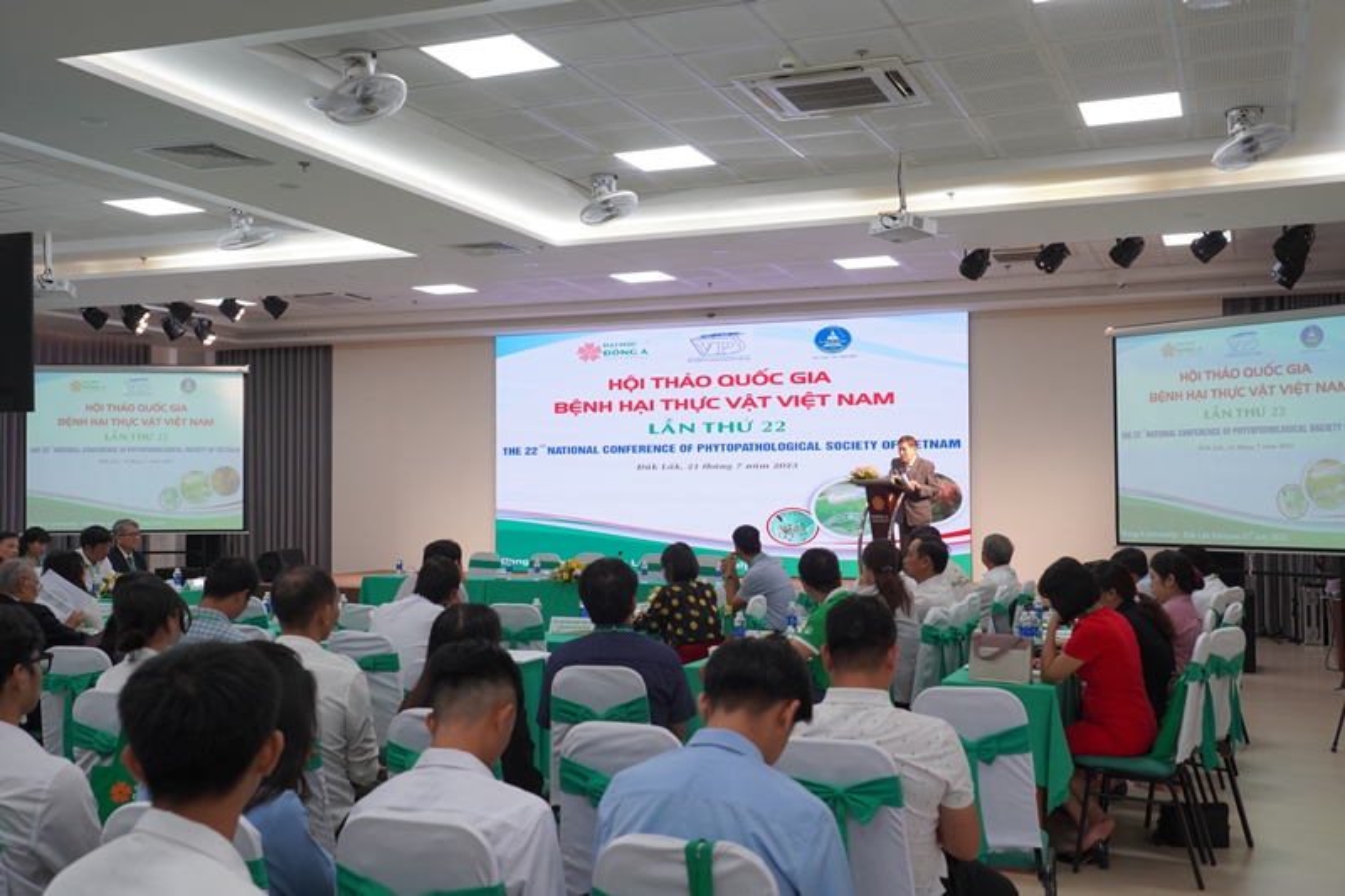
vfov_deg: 41.1
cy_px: 448
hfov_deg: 58.7
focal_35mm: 32
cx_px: 672
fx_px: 1195
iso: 1600
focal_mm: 32
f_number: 6.3
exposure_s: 1/125
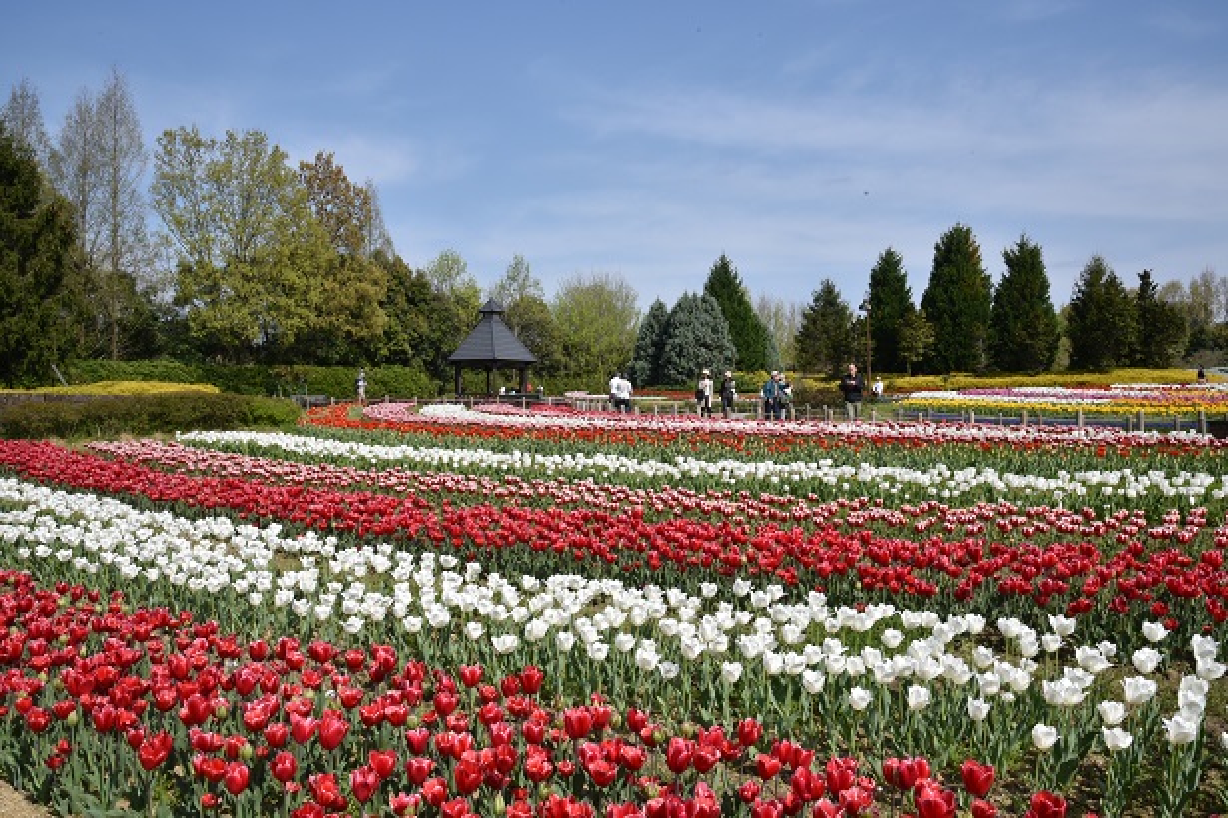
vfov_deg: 41.1
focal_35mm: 32
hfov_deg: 58.7
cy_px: 409
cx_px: 614
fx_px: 1091
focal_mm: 32
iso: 400
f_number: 22
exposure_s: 1/125
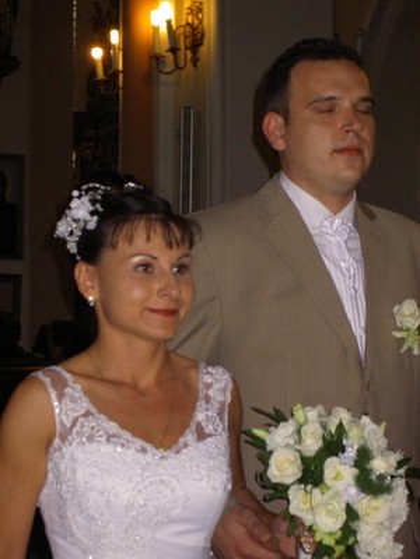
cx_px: 210
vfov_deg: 19.3
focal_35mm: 102
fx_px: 1650
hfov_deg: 14.5
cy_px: 280
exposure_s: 1/100
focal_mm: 16.8
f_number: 4.9
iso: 200
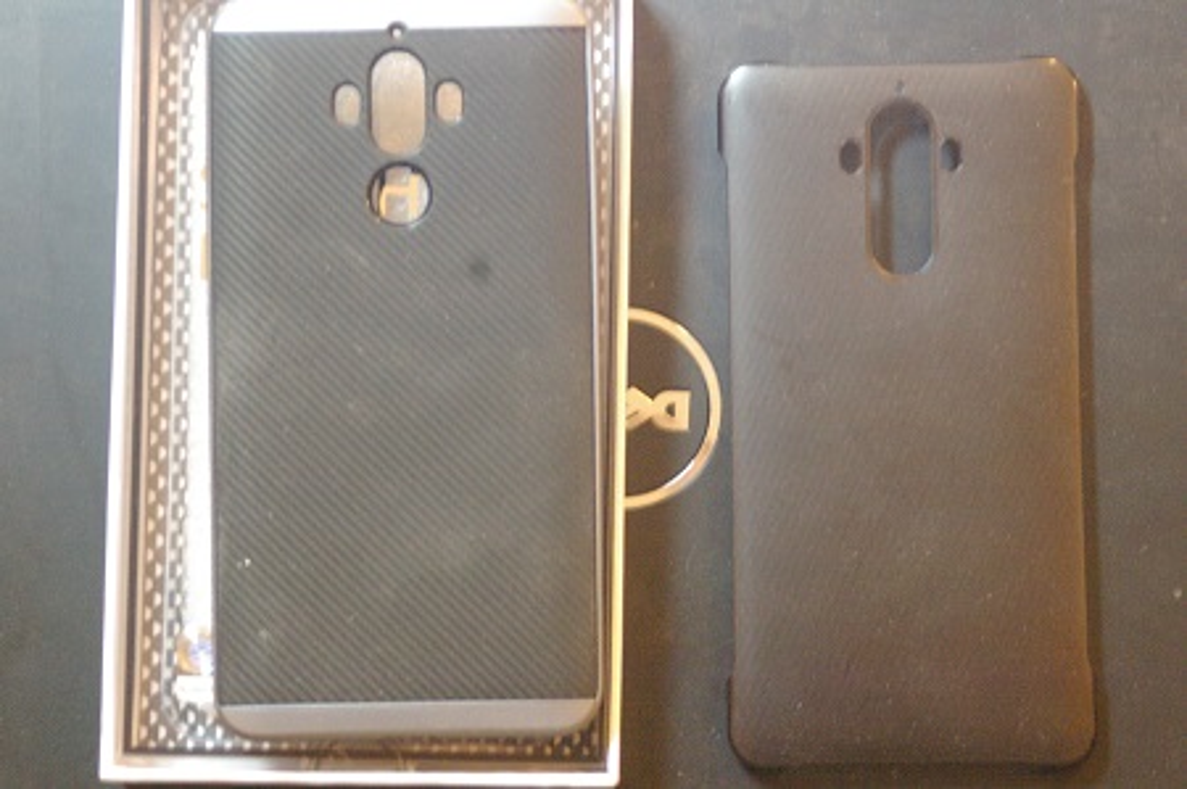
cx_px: 594
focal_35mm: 98
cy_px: 394
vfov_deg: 14.0
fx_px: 3211
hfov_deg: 20.9
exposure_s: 1/6
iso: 3200
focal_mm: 65
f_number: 6.7
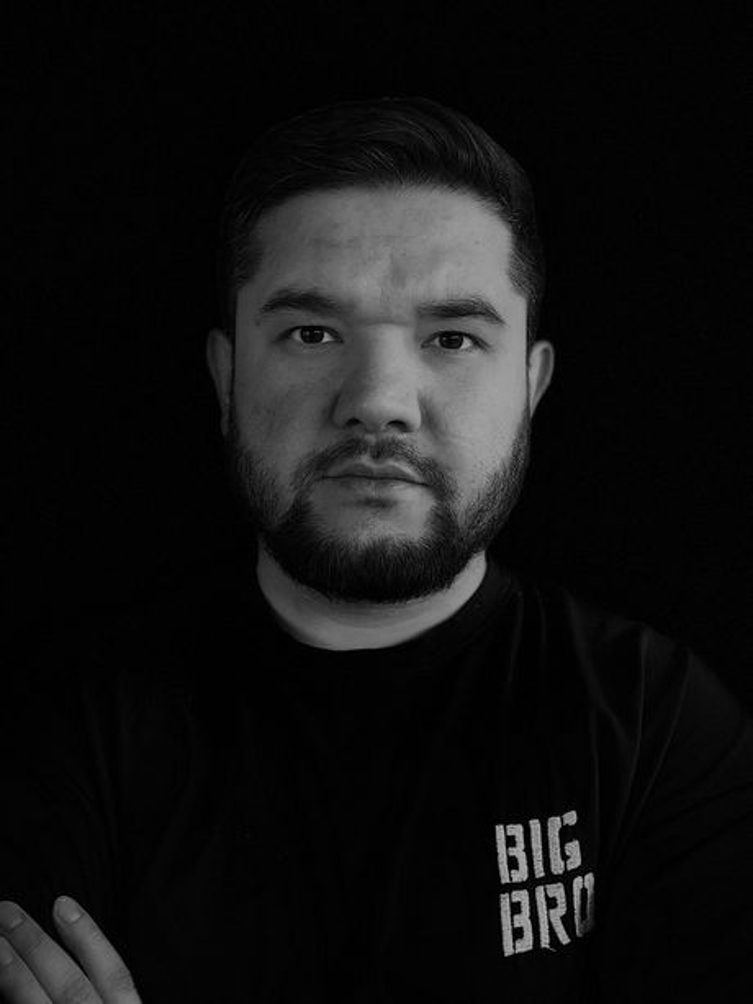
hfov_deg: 30.3
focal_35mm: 48
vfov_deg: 39.6
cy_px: 502
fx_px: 1392
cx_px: 376
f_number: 1.78
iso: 200
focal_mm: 6.86
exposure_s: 1/50
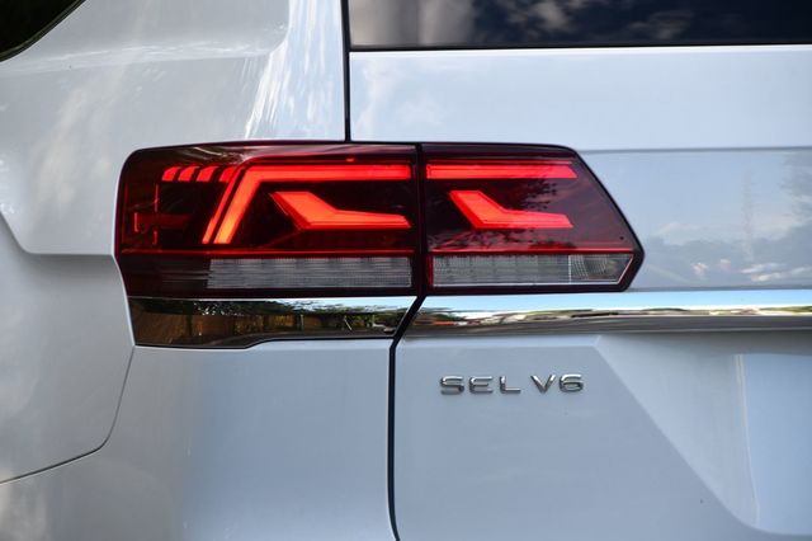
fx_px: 4396
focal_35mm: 195
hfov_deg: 10.6
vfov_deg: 7.0
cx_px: 406
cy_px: 270
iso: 320
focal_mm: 130
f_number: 5.6
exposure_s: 1/250
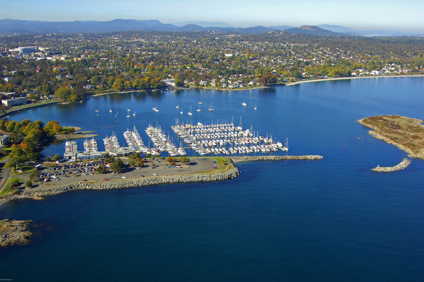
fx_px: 423
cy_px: 141
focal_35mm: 36
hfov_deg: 53.2
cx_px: 212
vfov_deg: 36.8
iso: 400
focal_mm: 24
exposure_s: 1/1000
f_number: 6
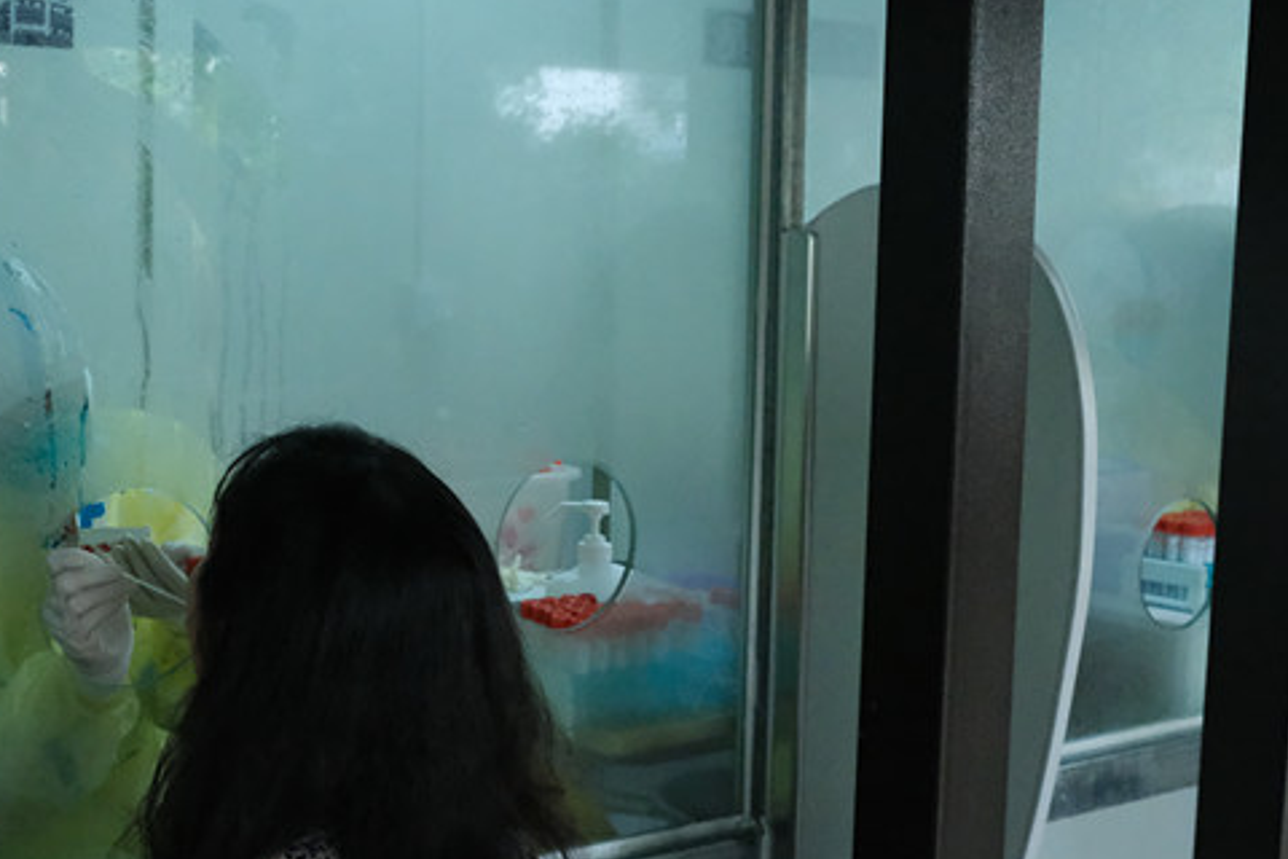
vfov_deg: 29.8
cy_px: 358
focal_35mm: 45
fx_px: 1610
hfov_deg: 41.5
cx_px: 239
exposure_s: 1/280
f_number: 5.6
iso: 12800
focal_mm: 18
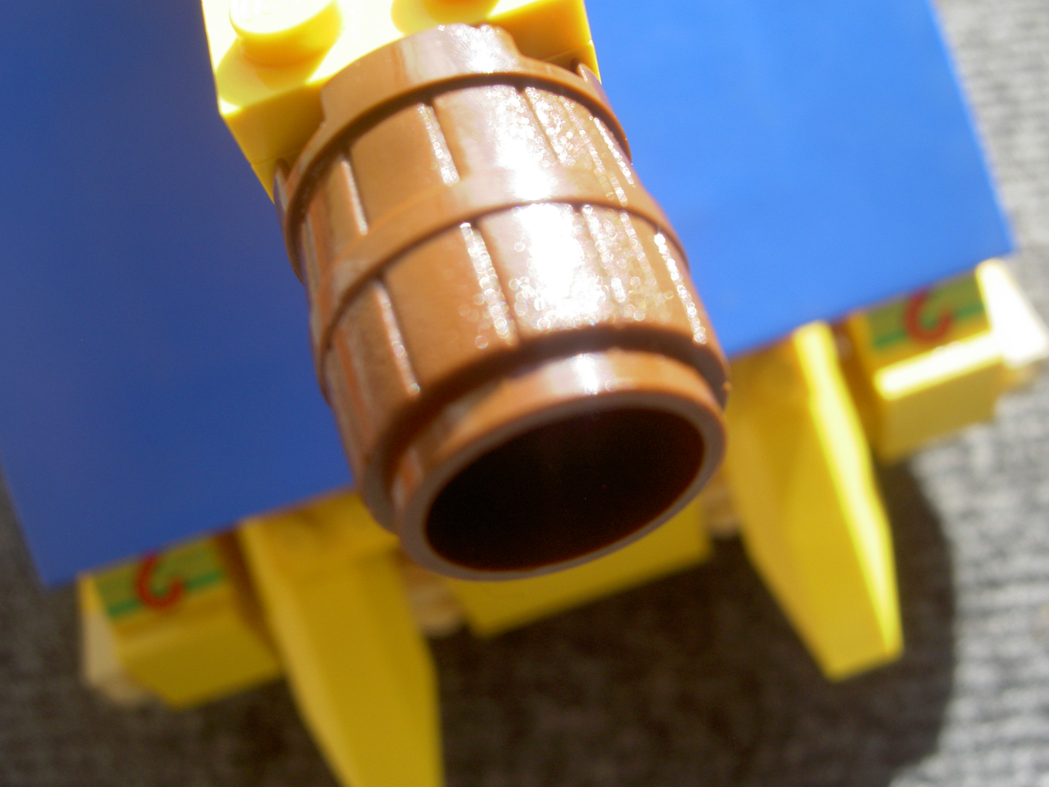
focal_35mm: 39
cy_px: 394
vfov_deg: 36.8
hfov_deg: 47.9
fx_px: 1182
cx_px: 524
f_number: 4.7
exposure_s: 1/200
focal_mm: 8
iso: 100
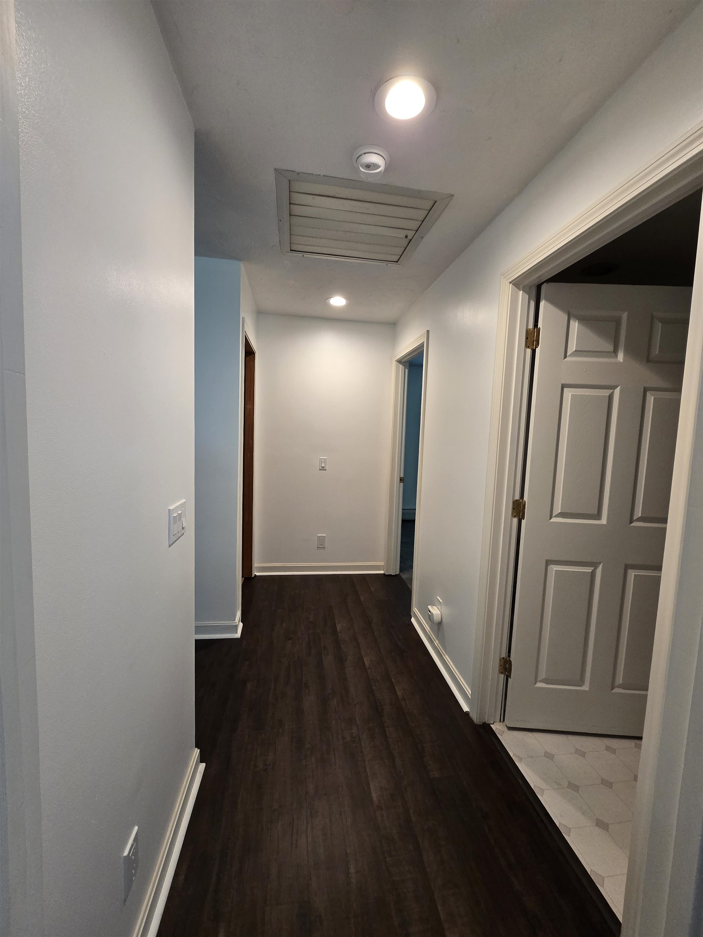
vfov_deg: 106.2
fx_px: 352
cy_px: 468
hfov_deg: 89.9
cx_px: 352
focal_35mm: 13
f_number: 2.2
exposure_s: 1/60
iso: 250
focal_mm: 2.2
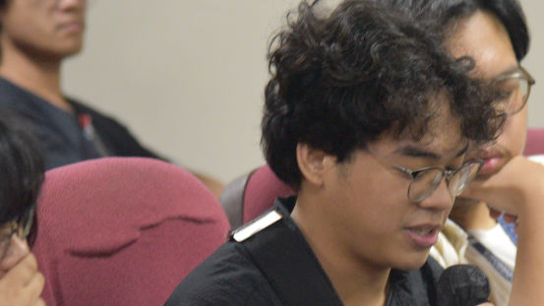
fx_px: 4197
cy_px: 278
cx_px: 393
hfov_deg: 7.4
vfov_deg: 4.2
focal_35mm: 291
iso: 6400
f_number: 4
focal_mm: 120
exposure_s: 1/60
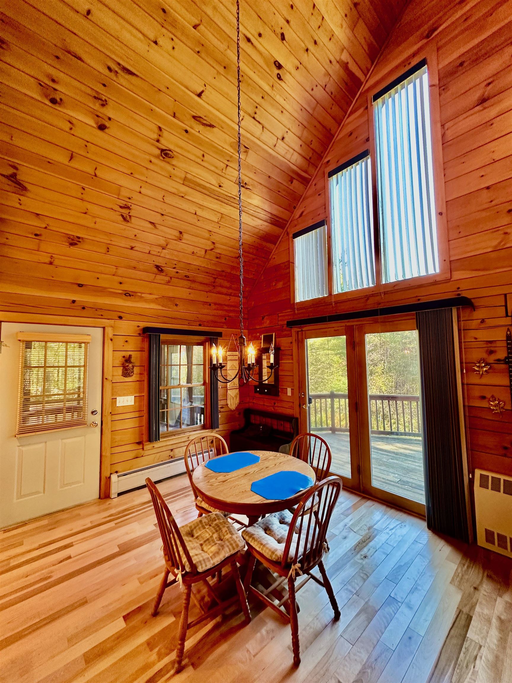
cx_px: 256
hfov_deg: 85.7
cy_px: 342
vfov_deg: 102.1
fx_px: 276
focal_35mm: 14
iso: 200
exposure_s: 1/60
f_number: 2.2
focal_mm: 2.22
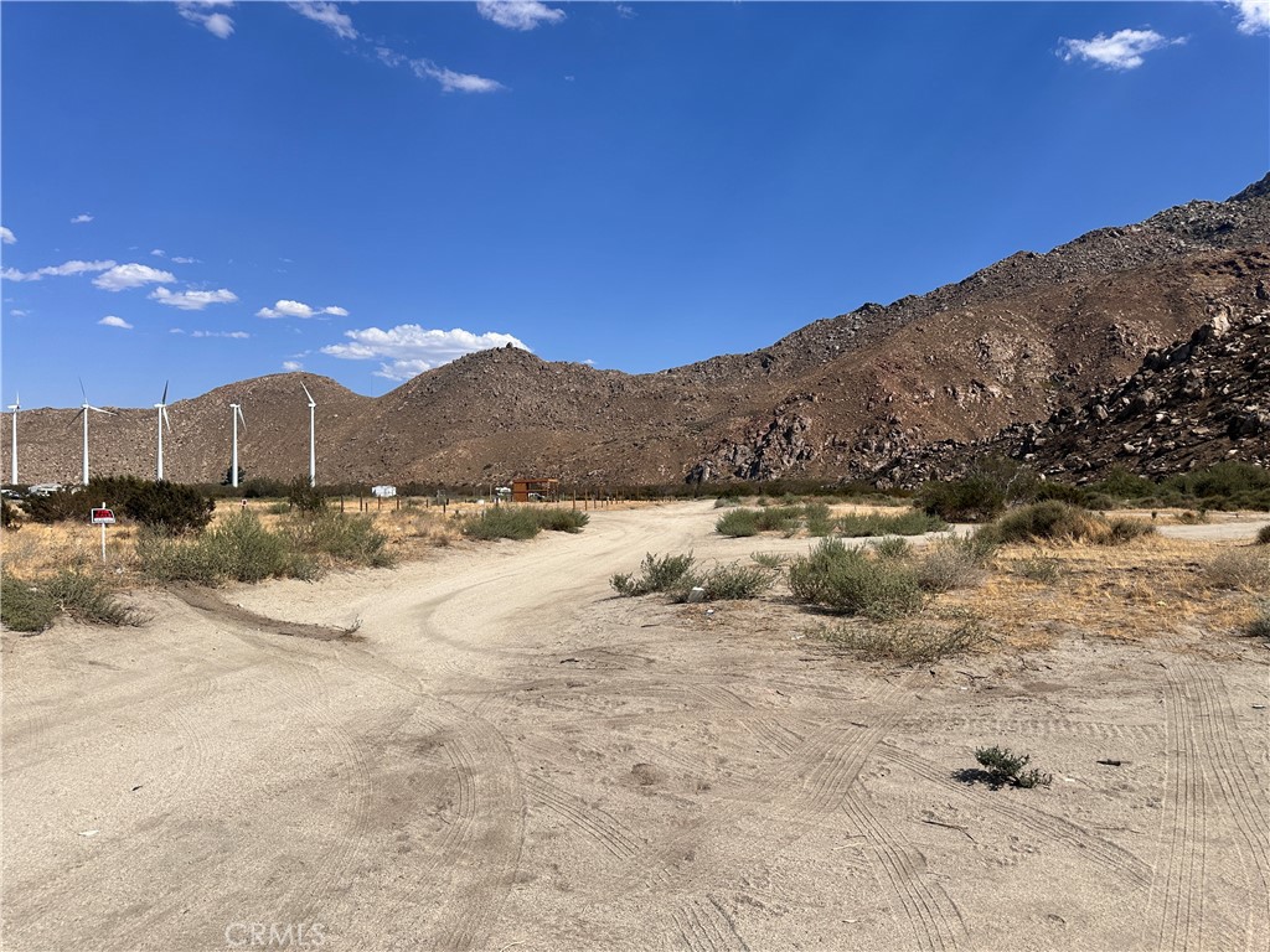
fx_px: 881
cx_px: 635
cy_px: 476
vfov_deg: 56.8
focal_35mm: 24
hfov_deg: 71.6
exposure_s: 1/8197
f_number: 1.78
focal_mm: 6.86
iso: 80
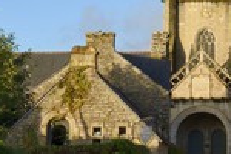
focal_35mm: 140
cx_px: 277
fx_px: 898
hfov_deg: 14.2
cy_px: 6
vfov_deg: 9.7
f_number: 11
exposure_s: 1/160
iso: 200
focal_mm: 50
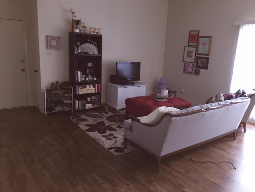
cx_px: 128
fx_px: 214
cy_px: 96
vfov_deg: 48.2
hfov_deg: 61.7
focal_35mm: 29
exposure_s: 1/20
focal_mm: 4.15
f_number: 2.2
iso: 125
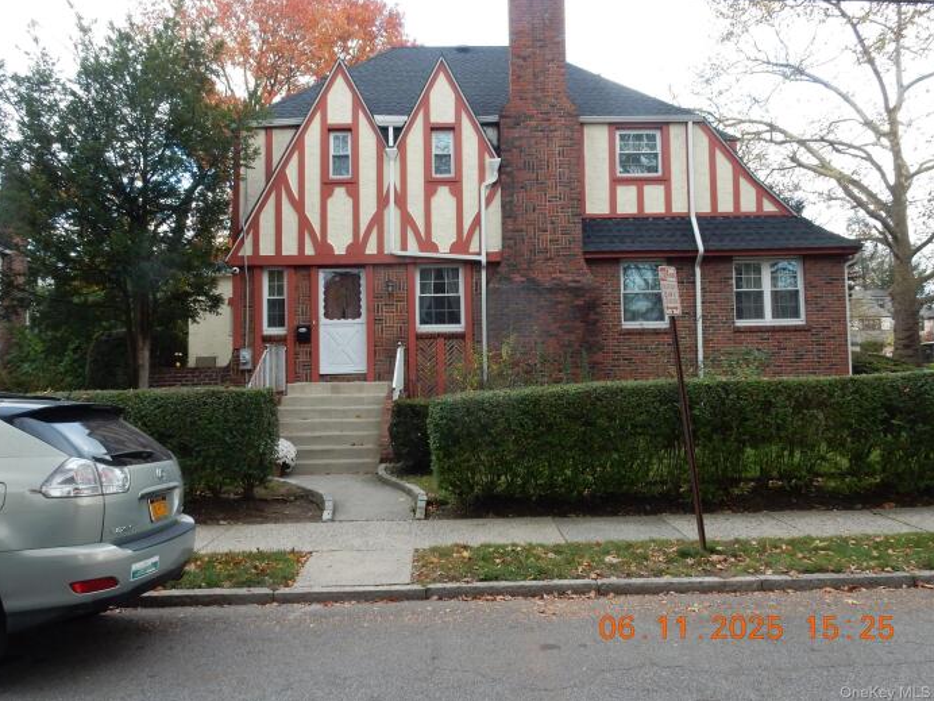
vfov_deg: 53.1
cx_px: 451
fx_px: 702
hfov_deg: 67.3
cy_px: 339
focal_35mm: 26
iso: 125
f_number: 4.5
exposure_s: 1/40
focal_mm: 4.5
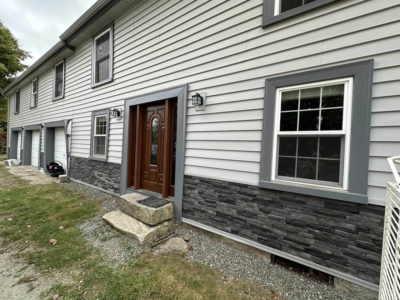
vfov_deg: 85.7
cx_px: 200
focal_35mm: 14
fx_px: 162
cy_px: 150
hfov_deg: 102.1
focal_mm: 2.22
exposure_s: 1/99
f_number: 2.2
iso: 80
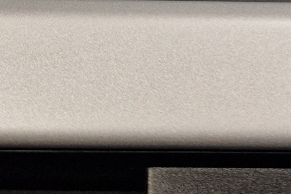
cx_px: 320
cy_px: -114
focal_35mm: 98
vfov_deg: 13.1
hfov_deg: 19.9
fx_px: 792
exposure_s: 1/51
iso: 64
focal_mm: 5.4
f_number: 1.8
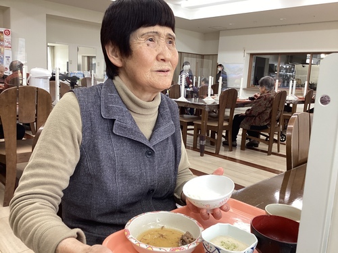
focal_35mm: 31
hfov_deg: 58.4
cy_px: 126
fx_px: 303
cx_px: 169
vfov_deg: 45.4
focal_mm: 3.3
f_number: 2.4
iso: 64
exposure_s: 1/50
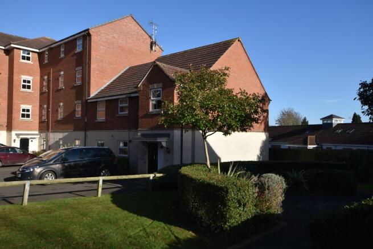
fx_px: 311
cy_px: 124
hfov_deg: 61.9
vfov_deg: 43.6
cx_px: 186
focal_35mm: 30
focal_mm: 20
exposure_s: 1/250
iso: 100
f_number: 8
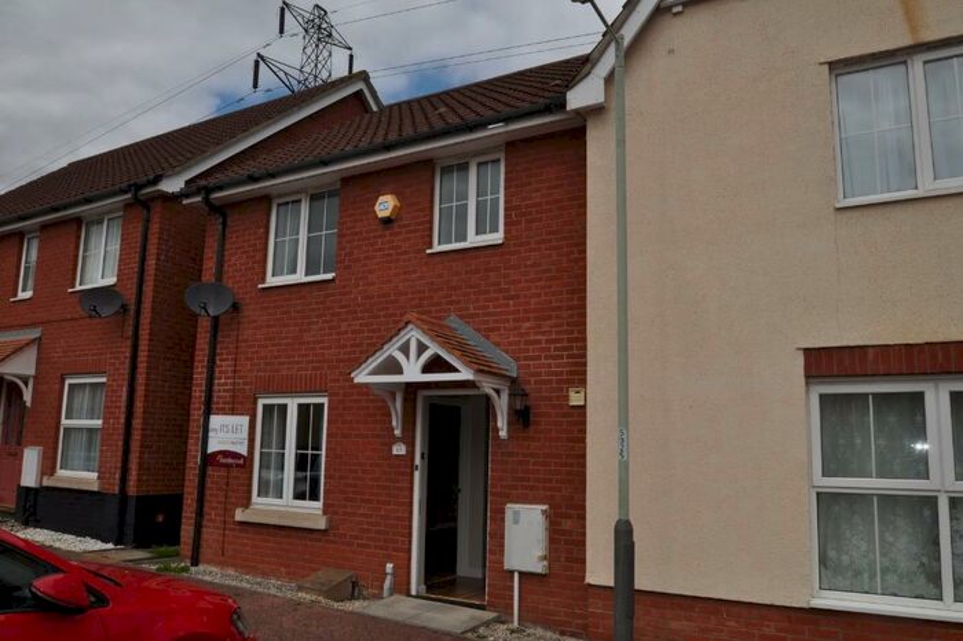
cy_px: 320
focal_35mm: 27
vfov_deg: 47.9
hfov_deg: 67.4
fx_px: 722
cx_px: 482
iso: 200
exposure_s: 1/200
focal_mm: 18
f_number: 14
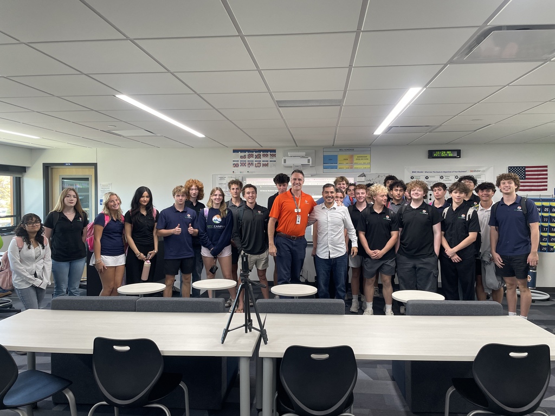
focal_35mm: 26
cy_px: 208
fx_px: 417
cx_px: 278
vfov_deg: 53.1
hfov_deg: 67.3
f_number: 1.6
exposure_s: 1/100
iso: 100
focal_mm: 4.2
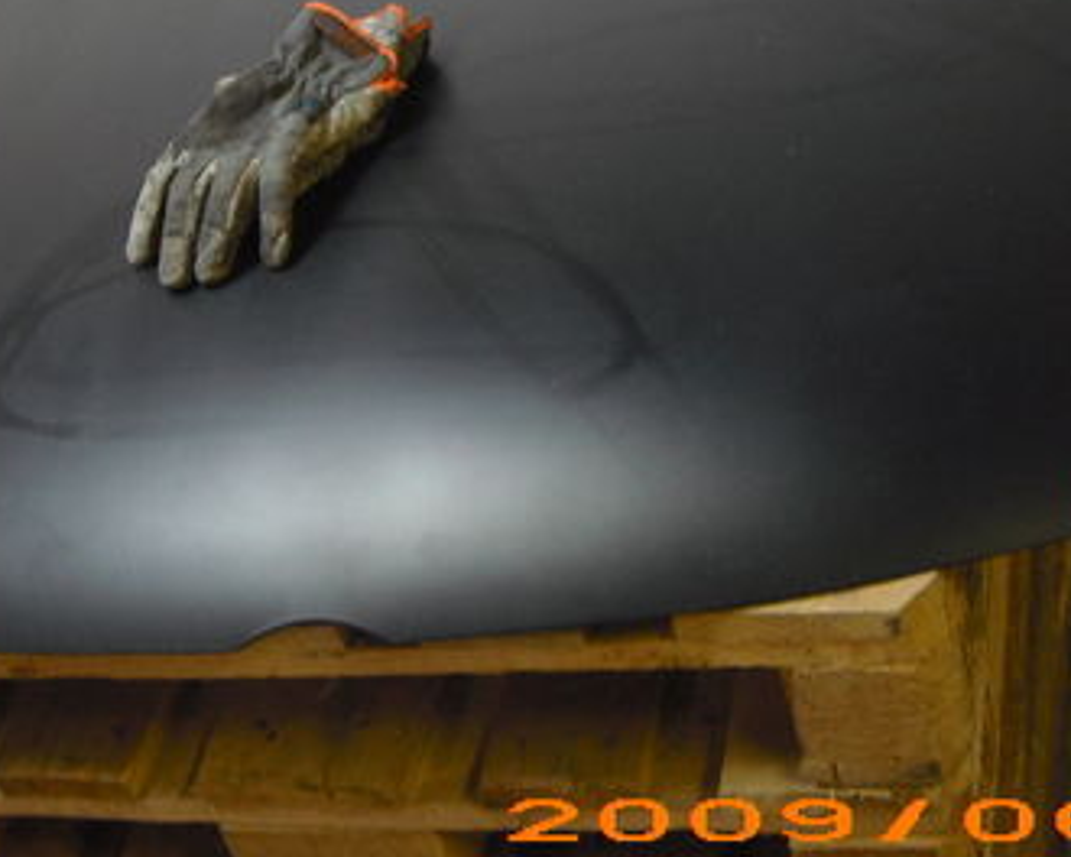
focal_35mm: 70
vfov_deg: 21.5
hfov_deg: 27.1
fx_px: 2219
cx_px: 526
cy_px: 133
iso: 200
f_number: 2.7
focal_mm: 6.2
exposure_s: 1/13
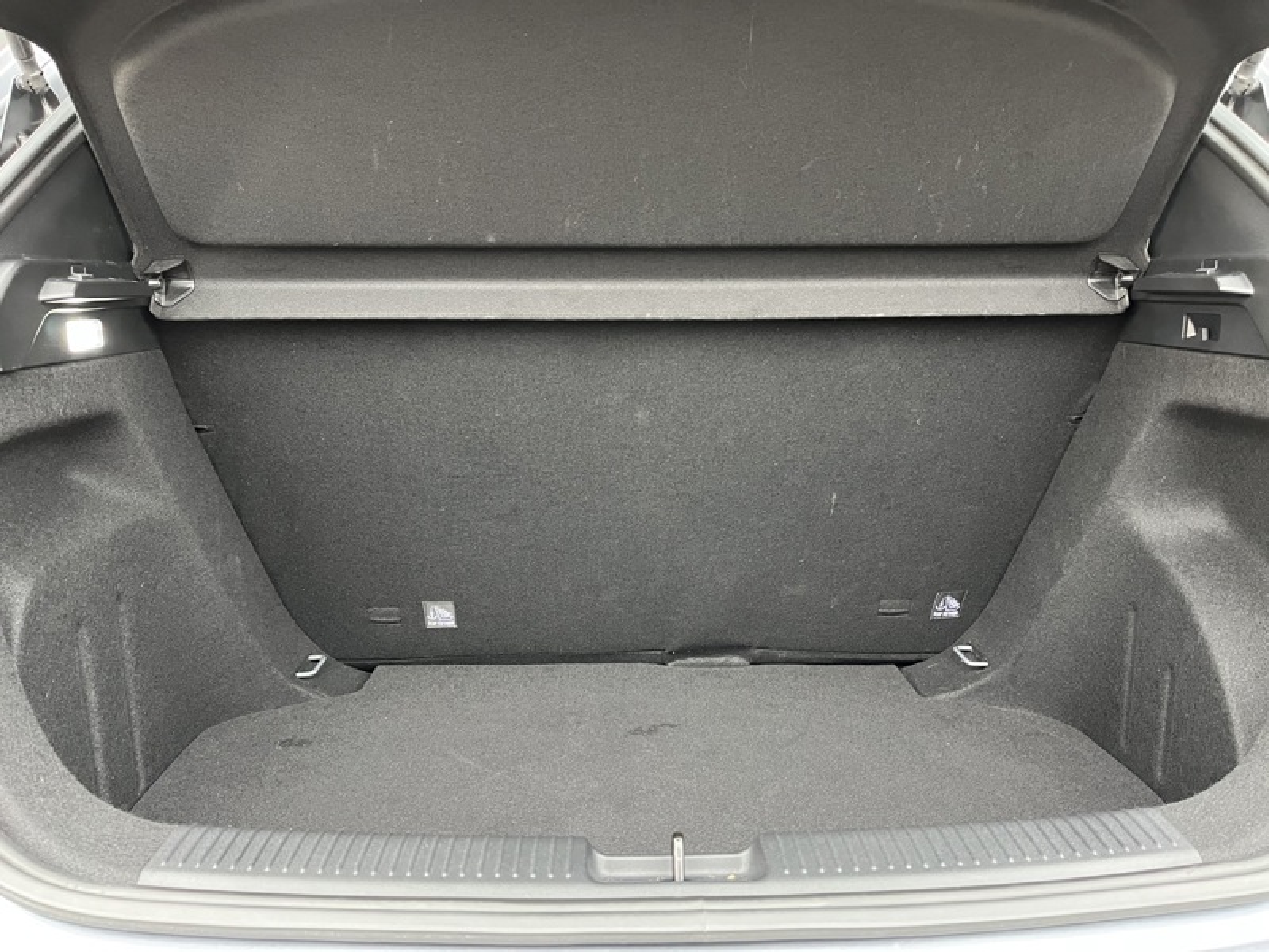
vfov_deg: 53.1
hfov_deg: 67.3
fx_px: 953
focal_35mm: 26
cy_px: 476
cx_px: 634
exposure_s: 1/60
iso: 500
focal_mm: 5.1
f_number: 1.6
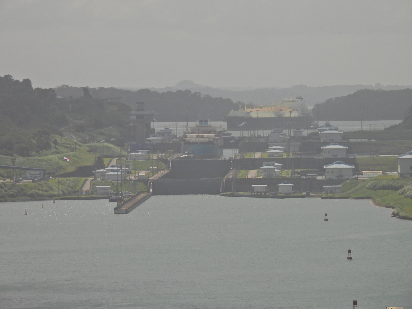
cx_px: 206
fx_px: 4166
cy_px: 154
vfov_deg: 4.2
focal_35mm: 350
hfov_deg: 5.7
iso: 100
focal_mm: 62.5
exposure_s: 1/640
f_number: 5
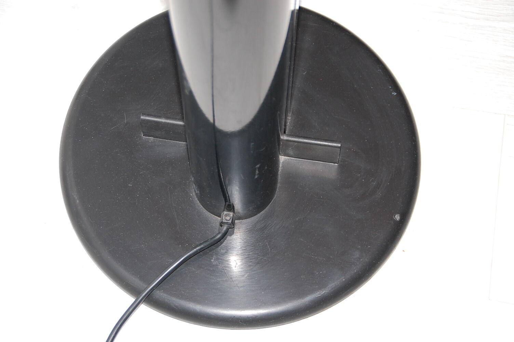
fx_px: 1027
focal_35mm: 72
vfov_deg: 18.9
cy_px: 171
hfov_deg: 28.1
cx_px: 257
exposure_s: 1/60
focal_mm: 48
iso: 400
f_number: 4.8
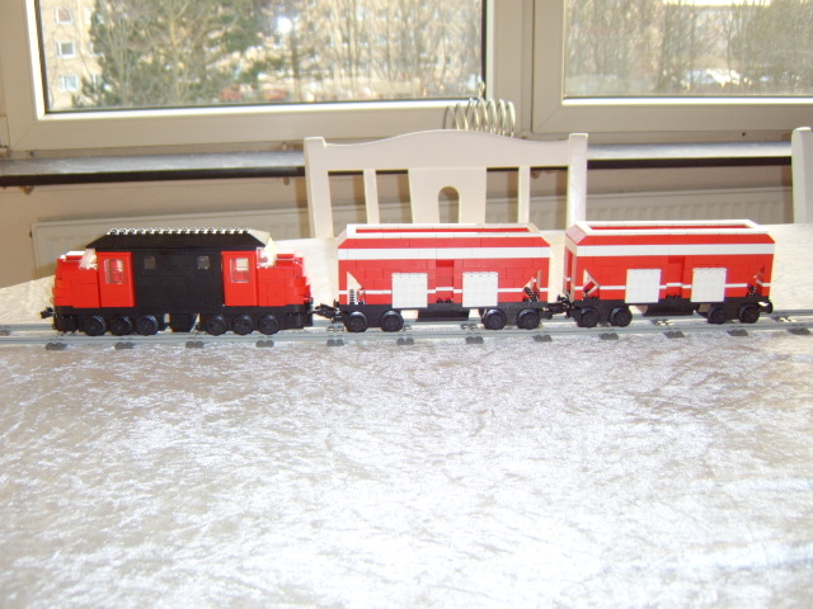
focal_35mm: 31
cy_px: 304
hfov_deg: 58.4
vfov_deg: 45.4
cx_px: 406
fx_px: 728
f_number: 2.7
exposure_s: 1/30
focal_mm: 8.13
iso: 141
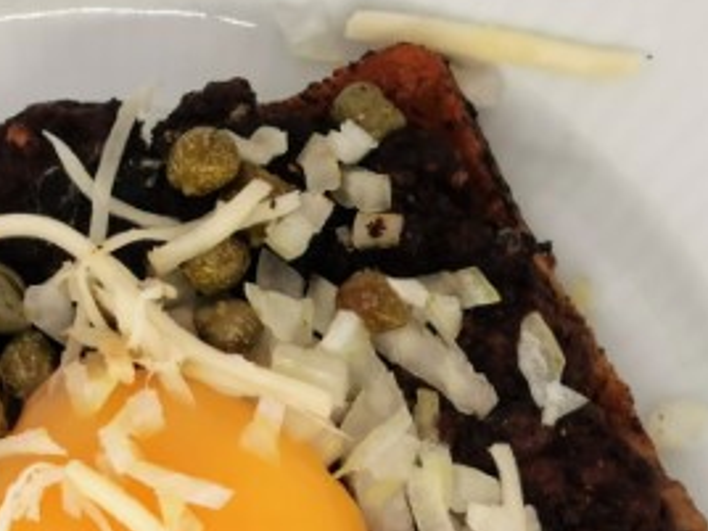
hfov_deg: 11.0
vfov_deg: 8.2
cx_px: 682
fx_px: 3661
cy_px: 626
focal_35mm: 179
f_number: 1.6
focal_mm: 5.56
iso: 64
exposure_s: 1/100
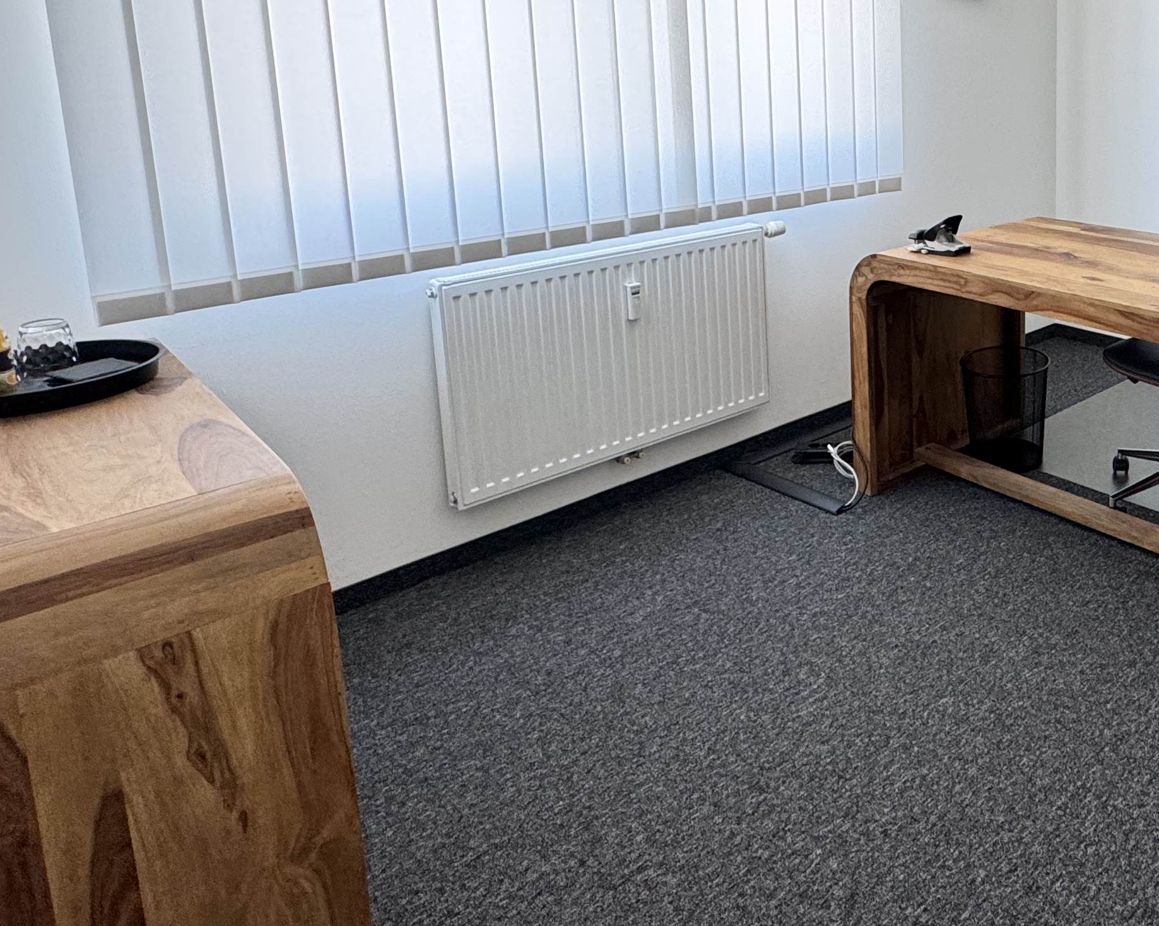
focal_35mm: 30
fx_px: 1029
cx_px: 976
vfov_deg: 46.3
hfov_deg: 53.6
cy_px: 201
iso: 200
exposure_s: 1/99
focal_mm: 2.22
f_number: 2.2
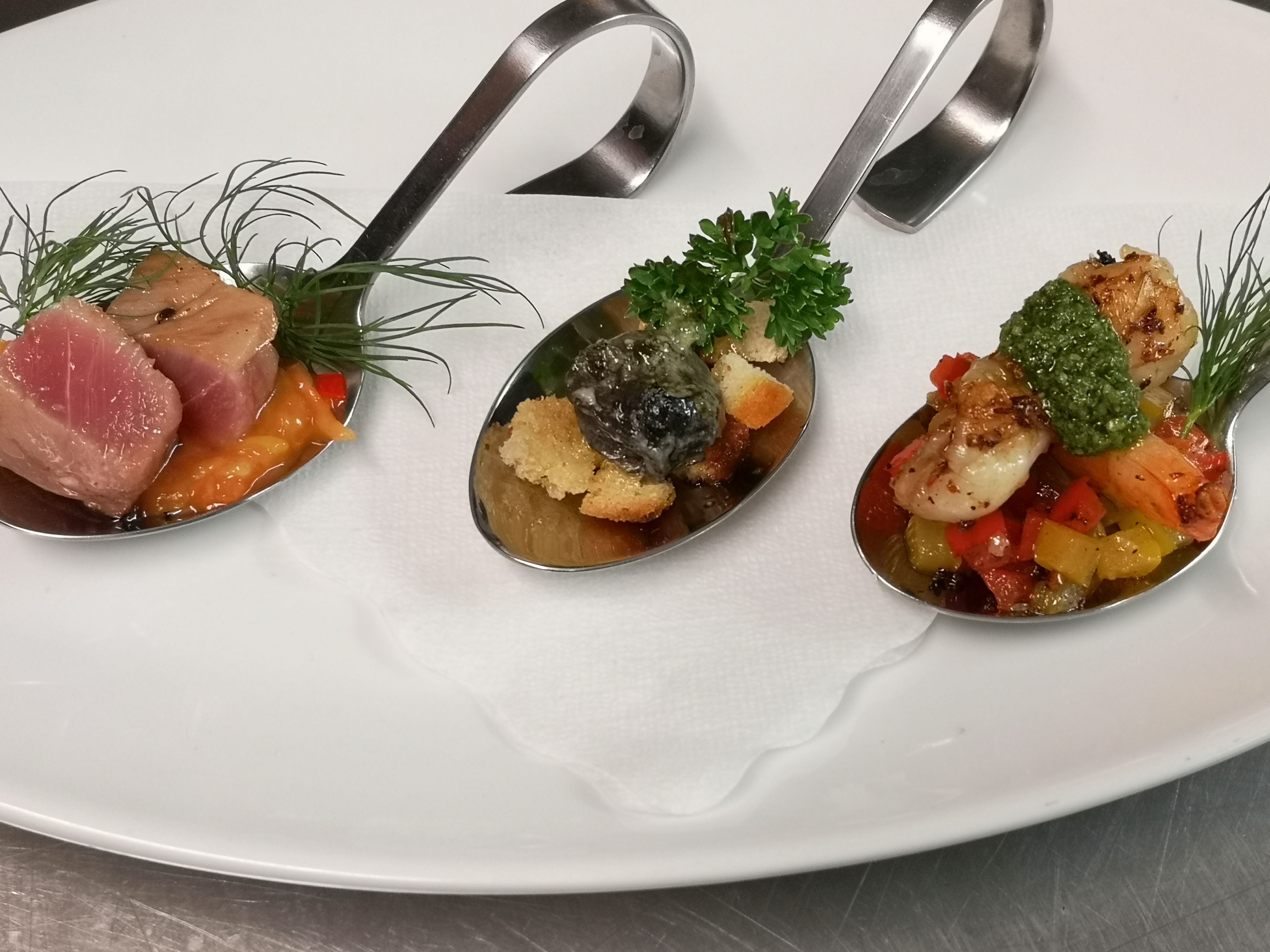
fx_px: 1724
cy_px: 476
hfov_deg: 40.4
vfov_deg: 30.9
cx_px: 635
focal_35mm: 47
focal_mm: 3.95
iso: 200
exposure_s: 1/50
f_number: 1.8
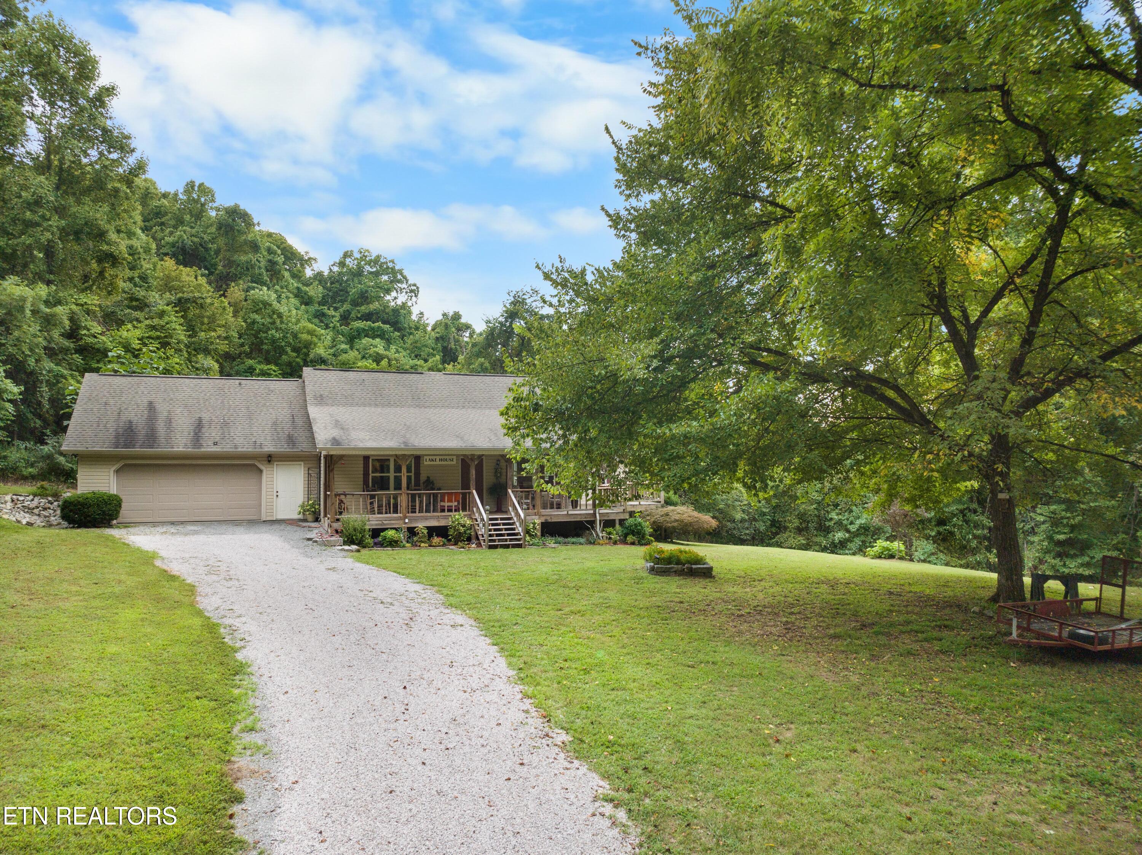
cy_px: 428
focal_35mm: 24
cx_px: 571
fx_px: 791
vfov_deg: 56.8
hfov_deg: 71.6
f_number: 2.8
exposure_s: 1/15
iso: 260
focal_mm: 12.29
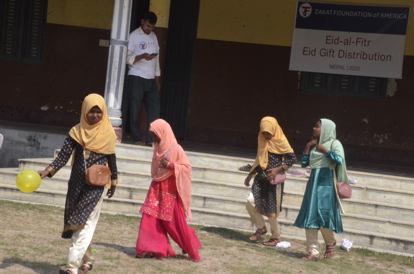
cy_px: 137
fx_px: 1463
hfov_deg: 16.1
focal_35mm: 128
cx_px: 207
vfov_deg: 10.7
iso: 2000
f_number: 32
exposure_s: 1/250
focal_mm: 85
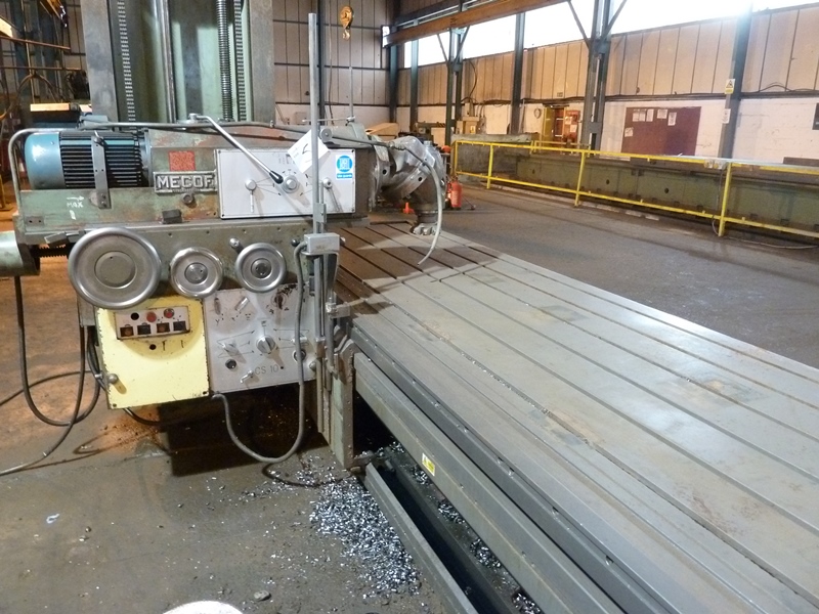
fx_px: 591
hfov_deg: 69.4
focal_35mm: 25
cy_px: 307
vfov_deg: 54.9
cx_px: 410
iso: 500
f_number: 3.3
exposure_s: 1/15
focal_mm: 4.1
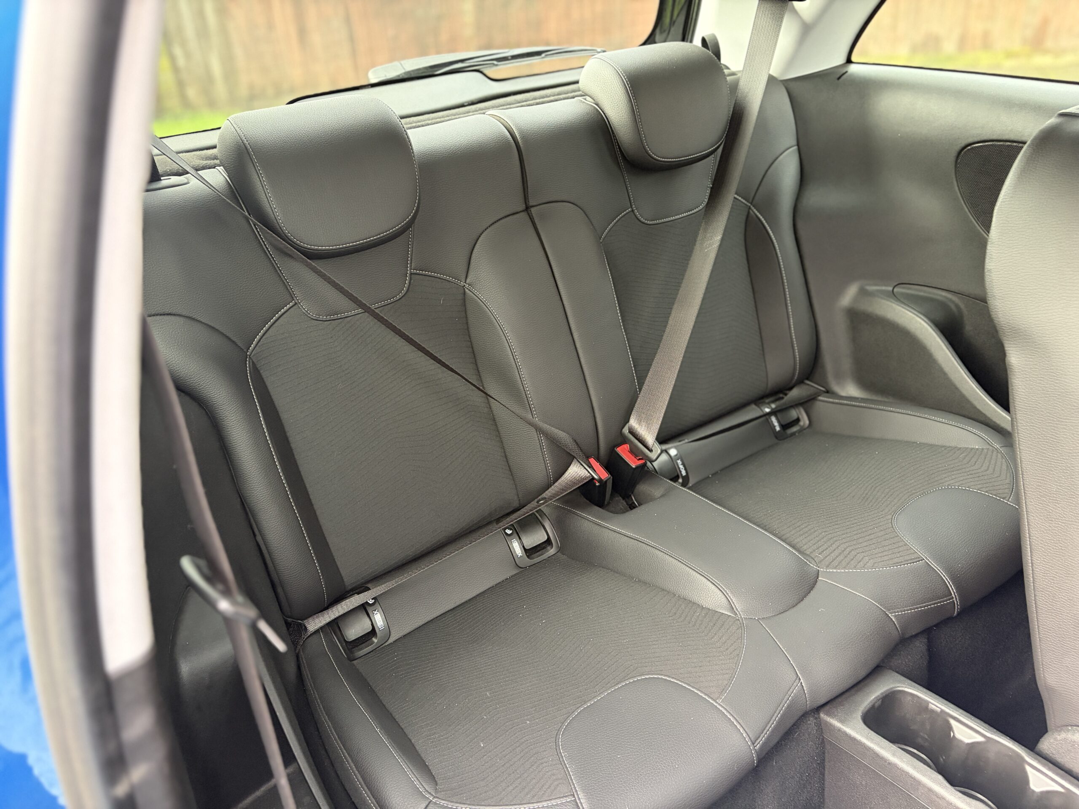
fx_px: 810
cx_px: 540
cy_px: 404
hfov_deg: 67.3
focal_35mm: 26
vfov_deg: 53.1
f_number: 1.6
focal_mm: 5.96
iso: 400
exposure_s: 1/60
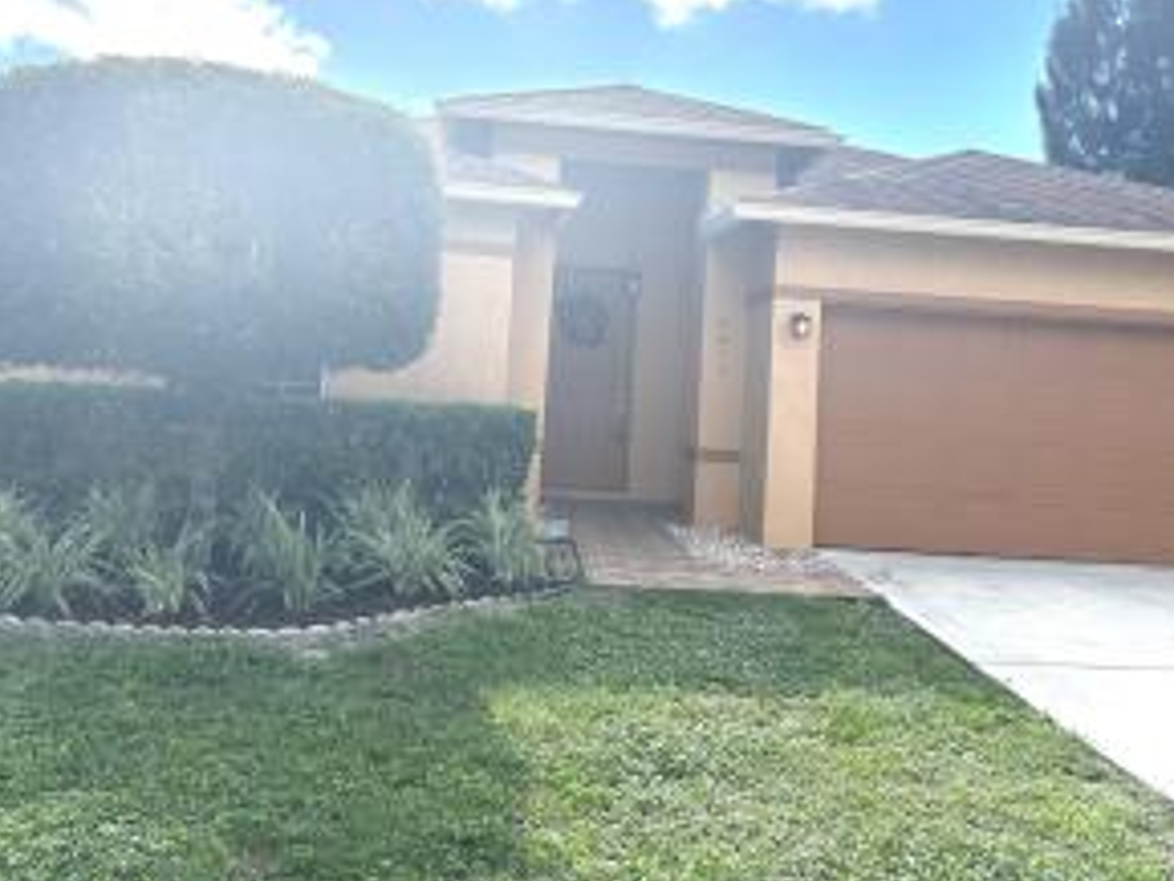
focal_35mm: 36
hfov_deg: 51.3
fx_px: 1221
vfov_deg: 39.3
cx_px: 609
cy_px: 309
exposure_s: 1/7463
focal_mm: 5.7
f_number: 1.5
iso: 50
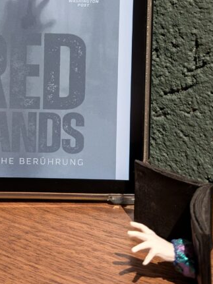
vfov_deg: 35.8
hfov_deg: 27.8
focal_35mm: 52
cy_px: 64
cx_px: 70
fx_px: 427
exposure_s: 1/25
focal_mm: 4.53
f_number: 1.7
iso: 649
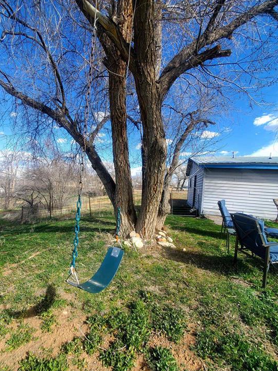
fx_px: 150
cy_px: 193
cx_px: 130
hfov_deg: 85.6
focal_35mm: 14
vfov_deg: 102.0
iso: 50
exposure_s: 1/599
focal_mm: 1.8
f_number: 2.2
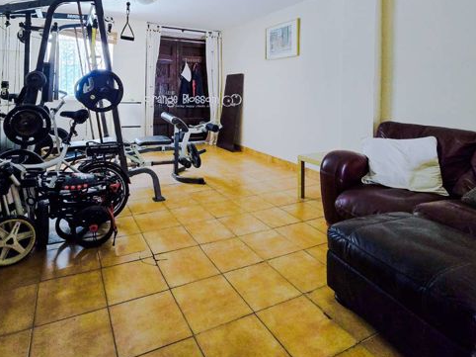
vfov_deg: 65.4
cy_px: 100
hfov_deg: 83.8
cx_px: 193
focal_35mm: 19
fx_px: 261
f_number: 2.2
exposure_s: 1/50
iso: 320
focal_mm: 2.2
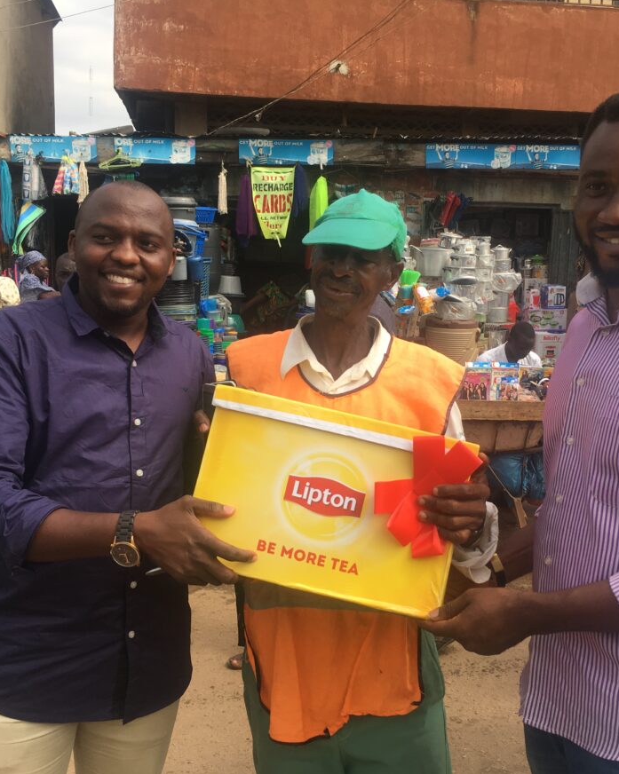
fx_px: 871
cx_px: 346
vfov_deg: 48.0
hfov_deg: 39.1
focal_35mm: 38
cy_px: 388
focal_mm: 4.15
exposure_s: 1/686
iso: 25
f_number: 2.2
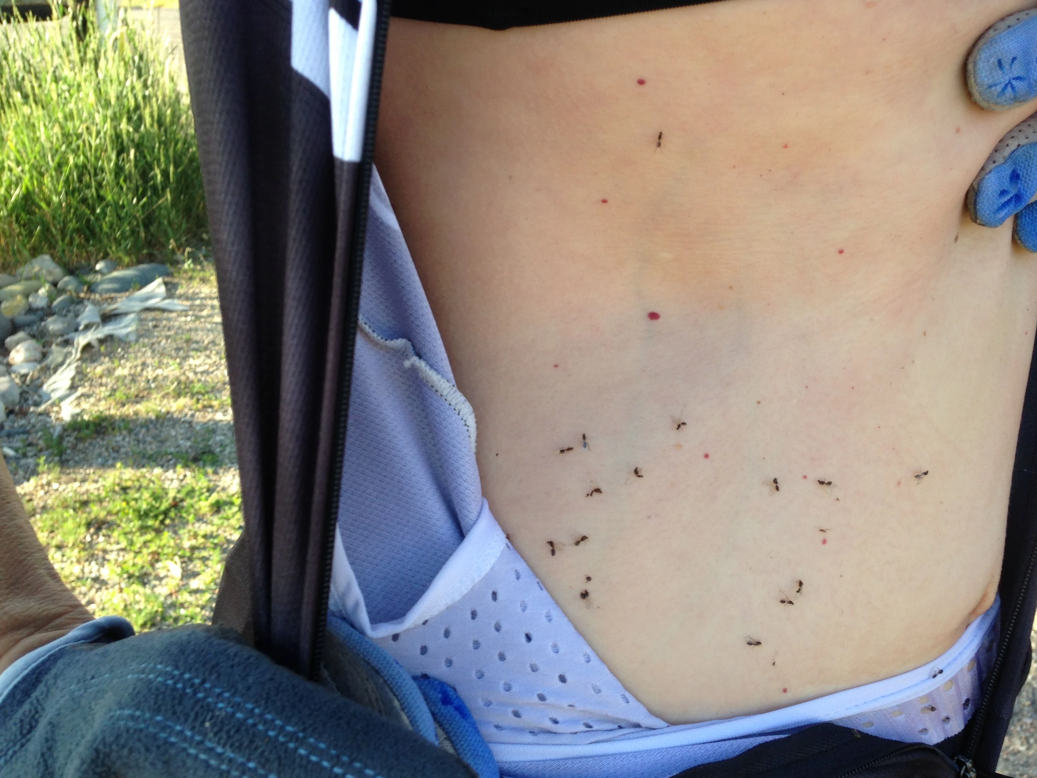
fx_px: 1049
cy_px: 406
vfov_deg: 40.7
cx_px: 539
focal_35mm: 35
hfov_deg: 52.6
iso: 50
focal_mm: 4.12
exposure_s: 1/158
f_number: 2.4
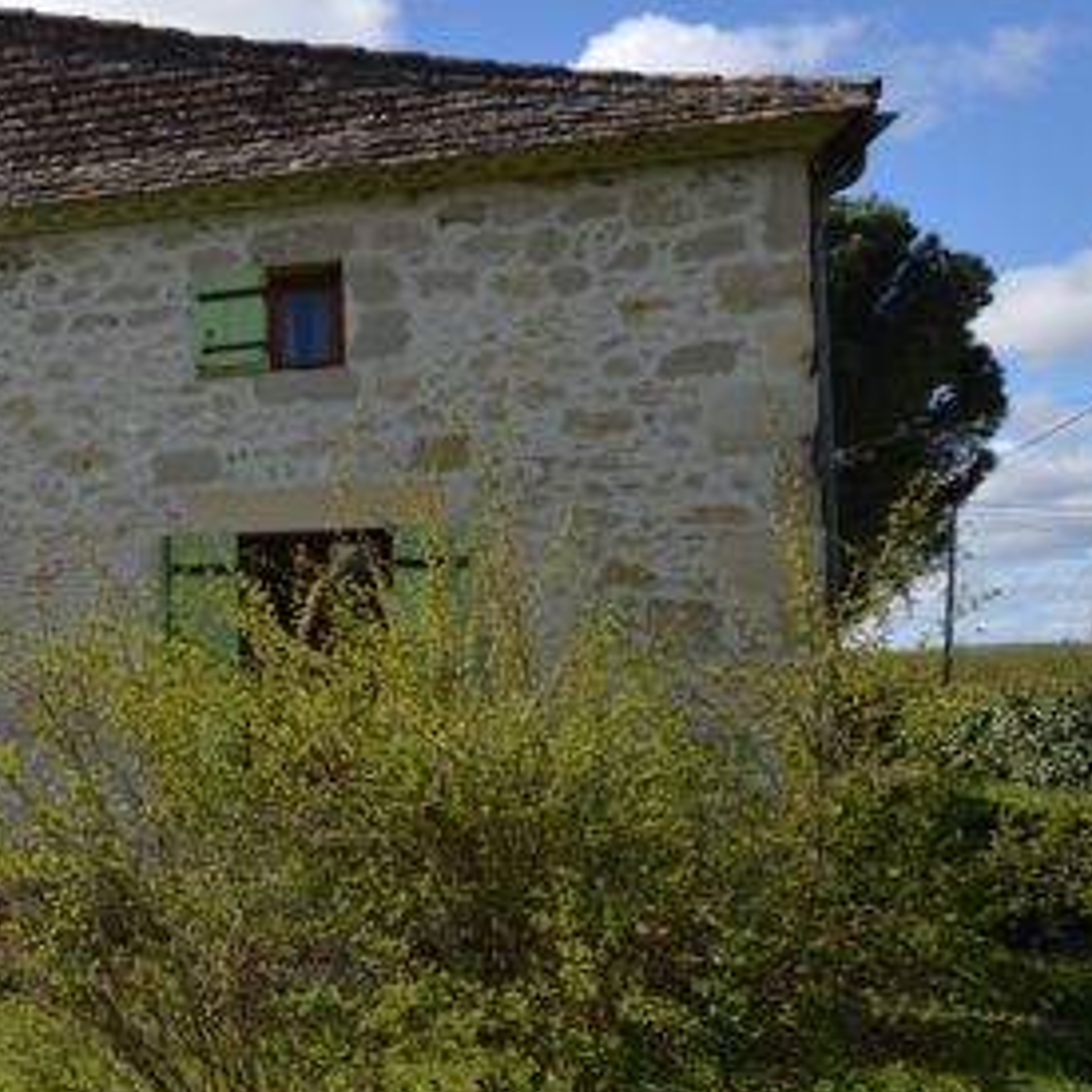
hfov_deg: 35.1
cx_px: -216
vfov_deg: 44.3
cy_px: 608
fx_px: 1340
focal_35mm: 38
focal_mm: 11.5
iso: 100
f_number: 8
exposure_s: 1/250
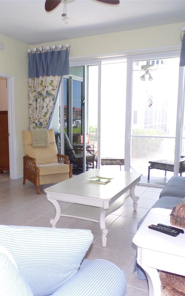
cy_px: 148
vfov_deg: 56.7
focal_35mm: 34
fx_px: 274
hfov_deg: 37.1
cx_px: 71
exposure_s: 1/60
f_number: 3
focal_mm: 4.3
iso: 200
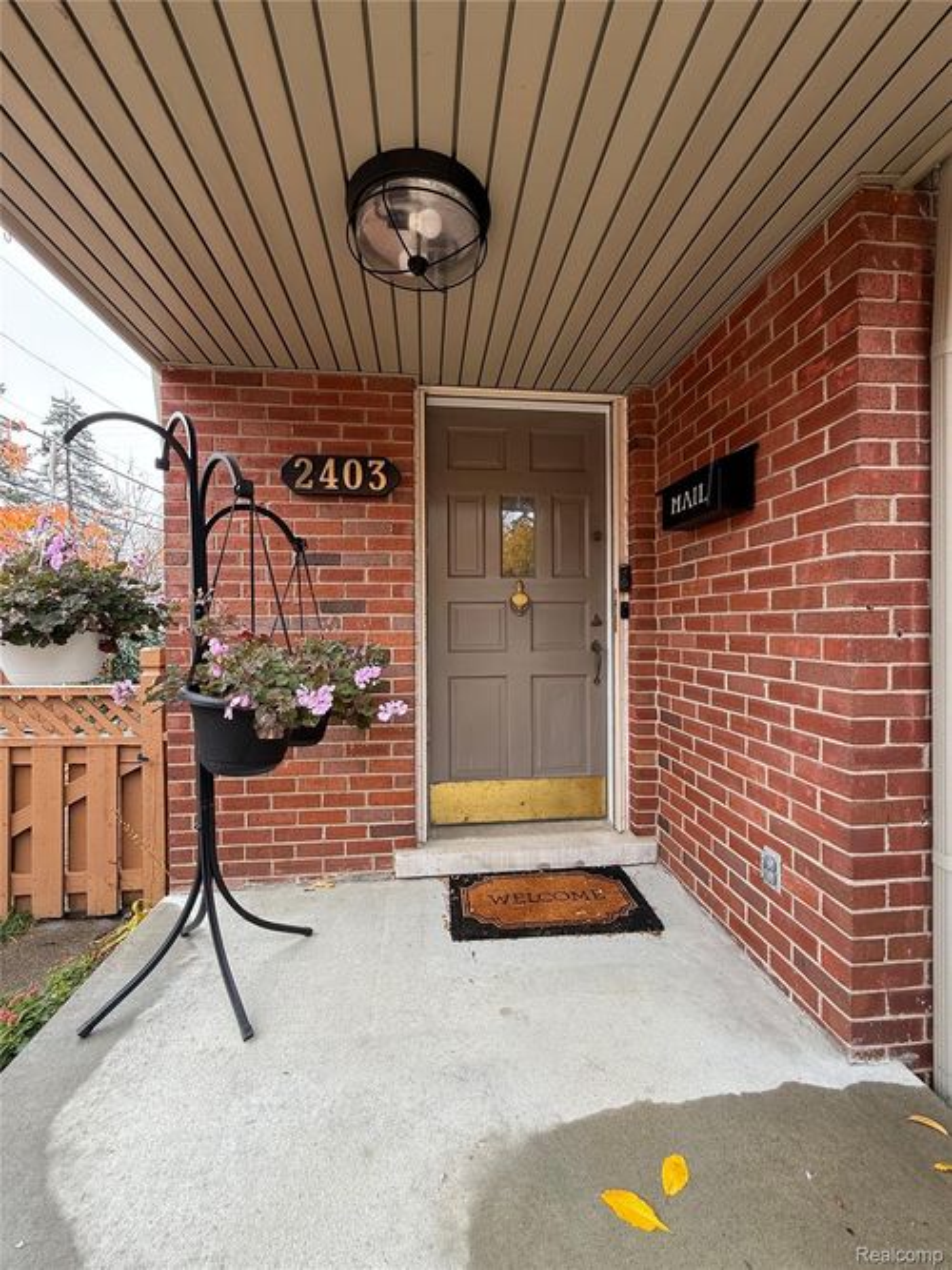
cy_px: 635
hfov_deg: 85.7
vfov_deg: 102.1
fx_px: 514
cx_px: 476
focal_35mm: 14
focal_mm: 2.22
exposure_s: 1/99
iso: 64
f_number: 2.2
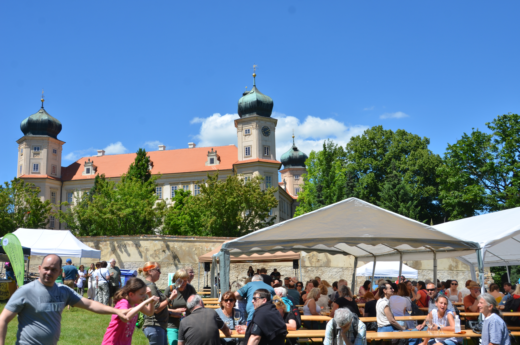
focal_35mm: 36
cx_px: 260
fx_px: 519
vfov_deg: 36.7
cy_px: 172
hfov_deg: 53.2
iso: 100
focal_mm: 24
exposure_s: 1/250
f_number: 8
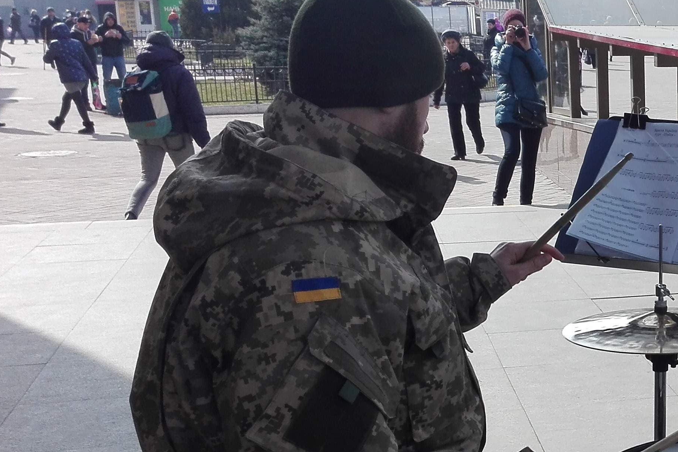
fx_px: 1205
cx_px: 753
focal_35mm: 64
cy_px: 332
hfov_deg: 28.4
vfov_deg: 21.1
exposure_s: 1/961
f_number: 2
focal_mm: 3.79
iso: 100
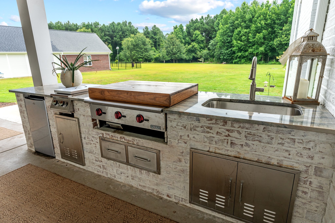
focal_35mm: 21
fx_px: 195
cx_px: 168
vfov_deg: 59.5
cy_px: 112
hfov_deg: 81.2
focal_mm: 21
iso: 640
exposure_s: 1/250
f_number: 8
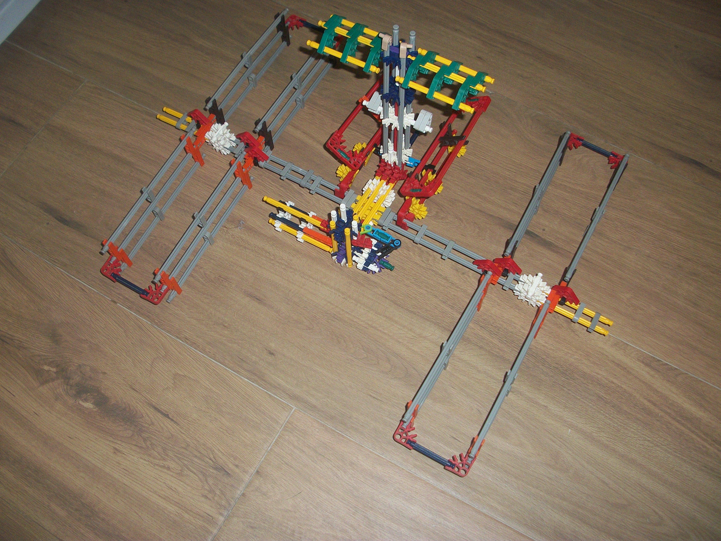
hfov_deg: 52.6
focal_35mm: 35
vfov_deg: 40.7
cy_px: 270
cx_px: 360
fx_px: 729
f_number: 3.1
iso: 160
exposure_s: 1/60
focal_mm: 6.3
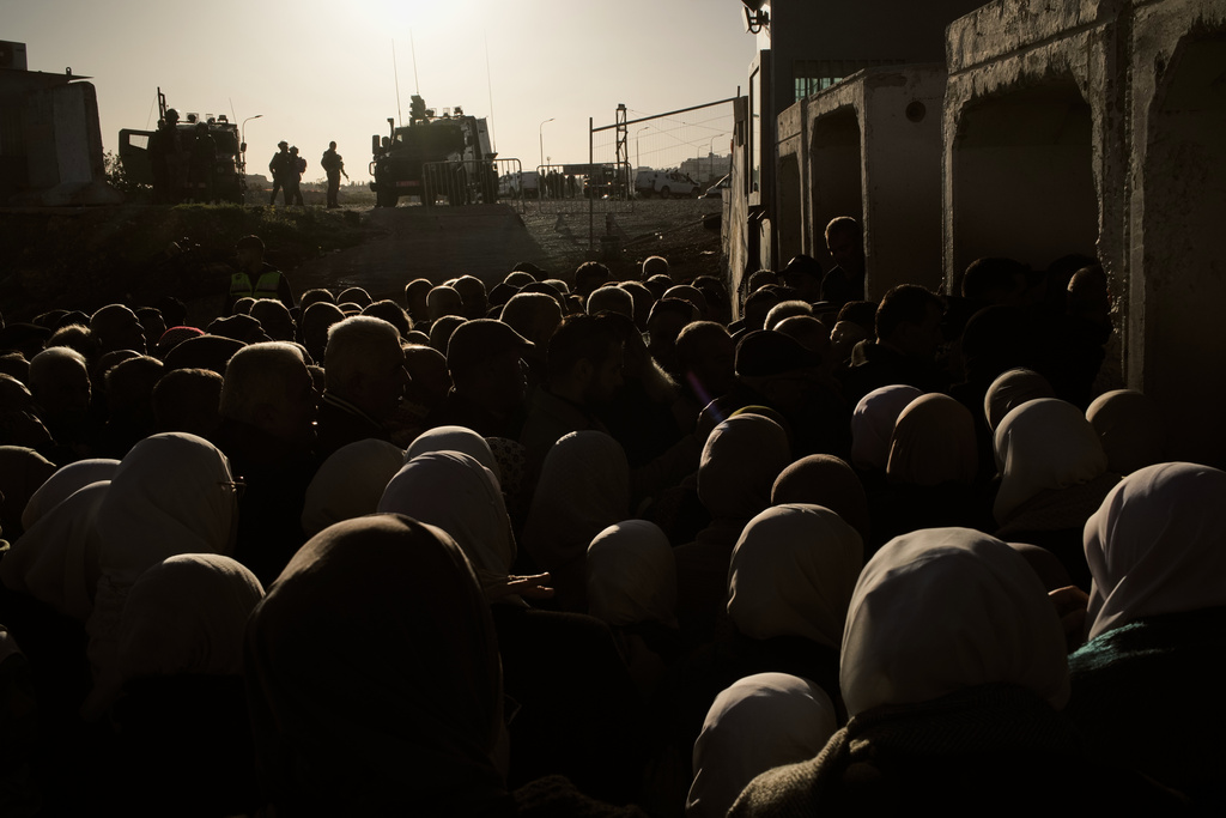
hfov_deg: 54.4
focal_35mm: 35
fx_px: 1192
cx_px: 613
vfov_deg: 37.9
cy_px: 409
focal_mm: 35
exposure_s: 1/1600
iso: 500
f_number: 13
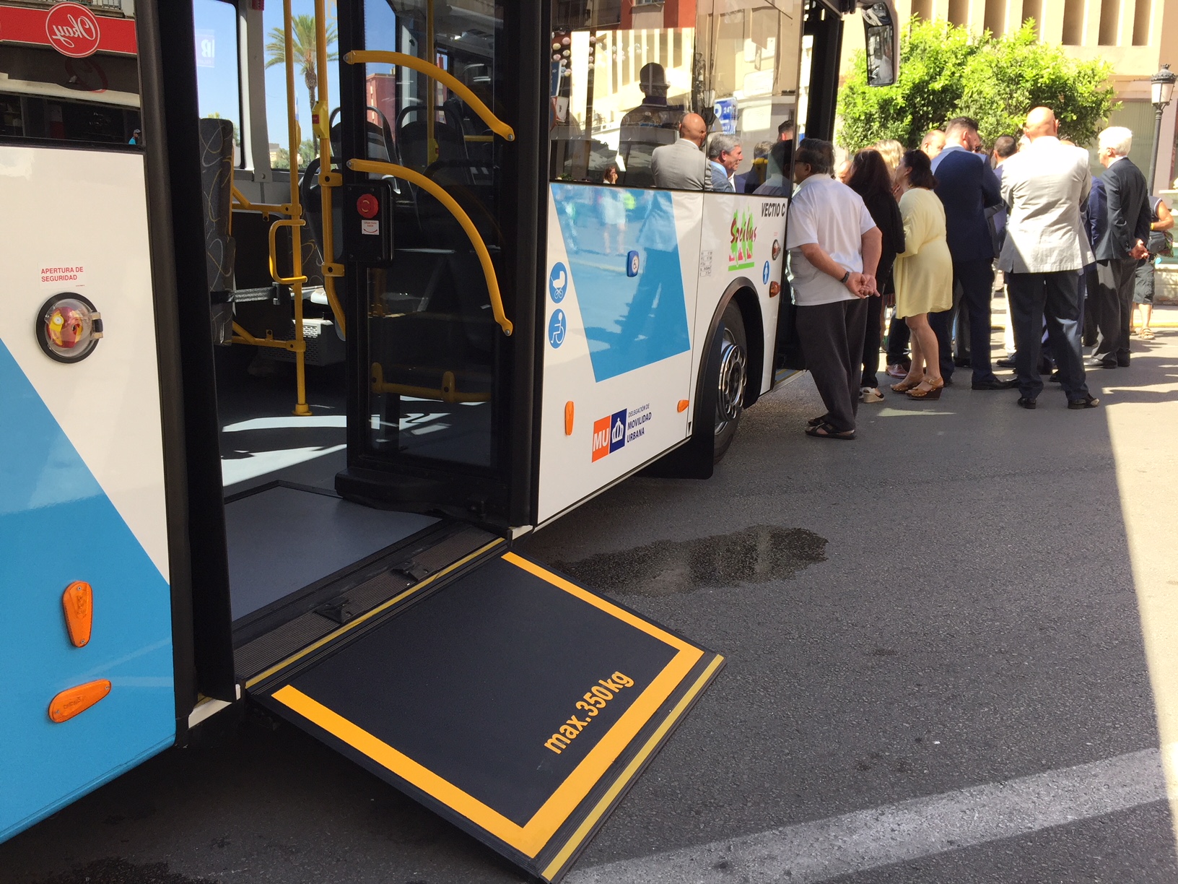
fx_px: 987
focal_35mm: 29
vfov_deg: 48.2
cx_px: 589
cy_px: 442
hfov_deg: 61.7
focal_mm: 4.15
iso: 32
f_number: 2.2
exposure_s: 1/370
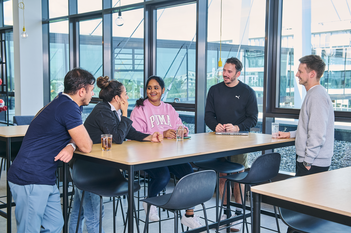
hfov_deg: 41.1
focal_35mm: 48
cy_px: 116
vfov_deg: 28.0
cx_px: 176
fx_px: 468
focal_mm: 48
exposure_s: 1/125
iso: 800
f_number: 5.6
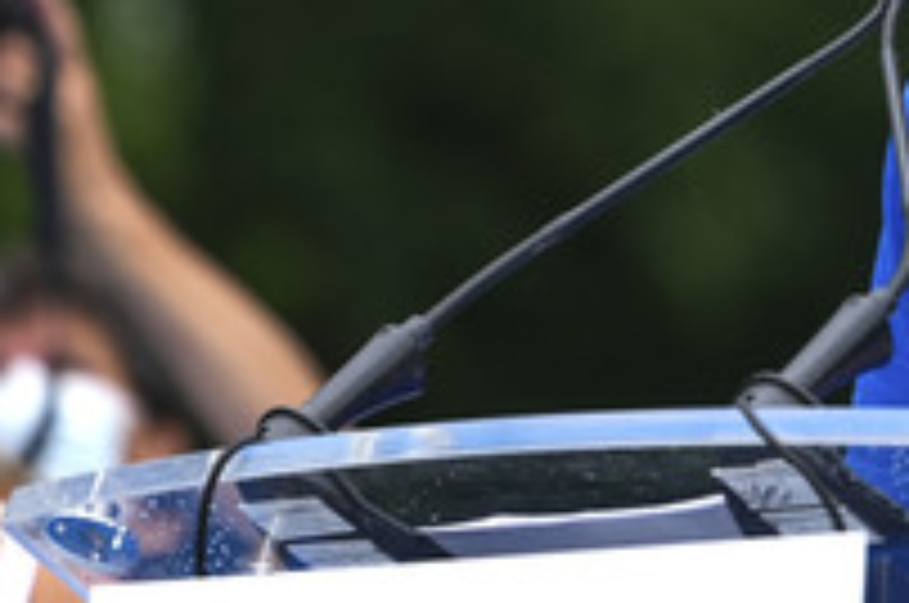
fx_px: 17722
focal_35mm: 703
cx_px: 882
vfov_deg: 1.9
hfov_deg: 2.9
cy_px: -36
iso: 400
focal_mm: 315
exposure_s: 1/1000
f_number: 5.6
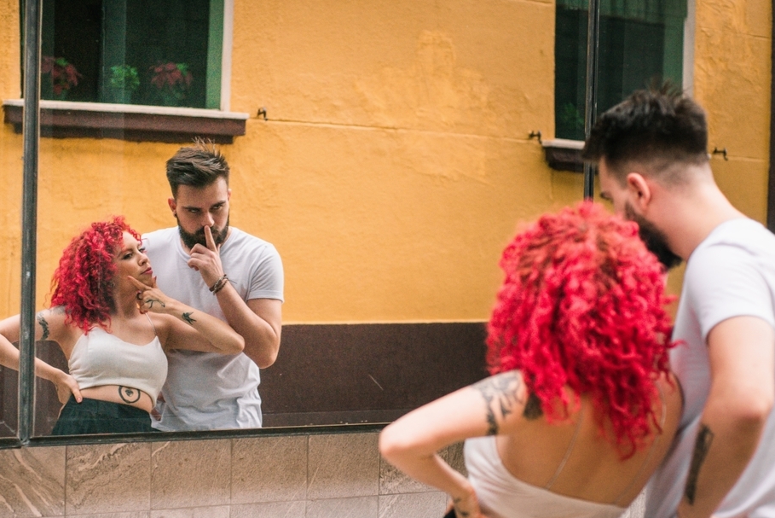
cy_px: 301
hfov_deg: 30.5
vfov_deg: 20.6
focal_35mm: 66
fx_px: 1421
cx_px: 353
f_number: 3.2
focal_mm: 50
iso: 800
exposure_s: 1/160
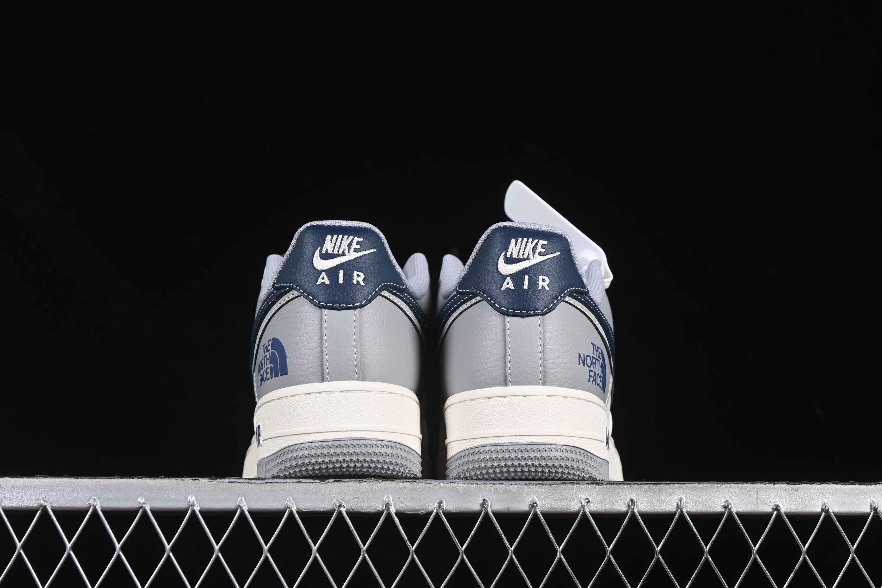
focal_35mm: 75
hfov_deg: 27.0
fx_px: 1837
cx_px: 441
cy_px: 294
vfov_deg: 18.2
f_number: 7.1
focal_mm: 50
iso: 160
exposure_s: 1/60
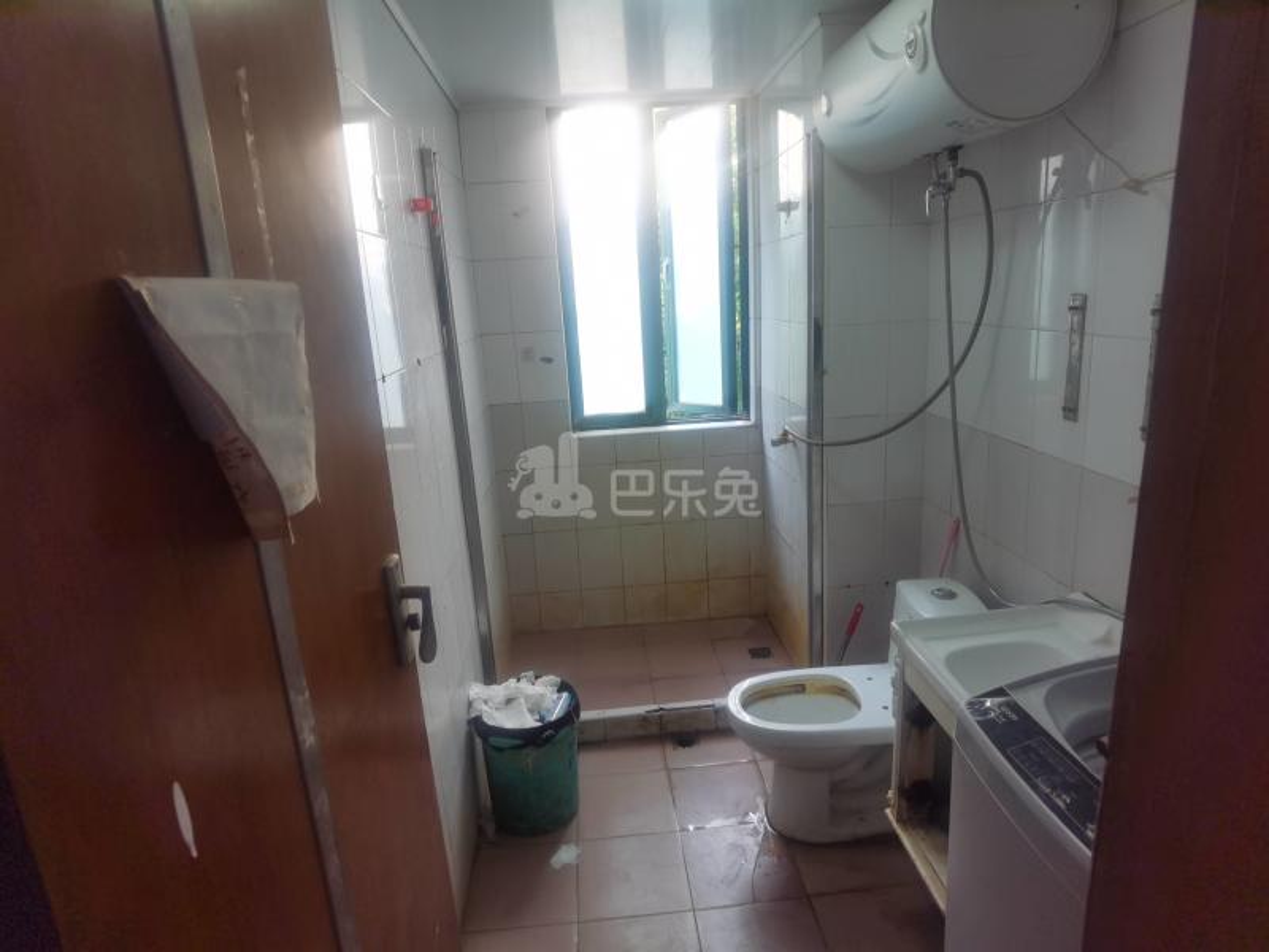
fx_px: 660
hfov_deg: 87.8
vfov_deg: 71.6
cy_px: 476
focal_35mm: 18
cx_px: 634
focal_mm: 4.4
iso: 125
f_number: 1.8
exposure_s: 1/100
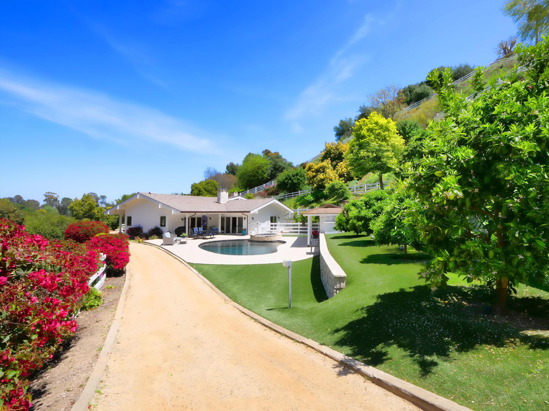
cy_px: 206
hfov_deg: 87.8
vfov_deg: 71.6
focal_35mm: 18
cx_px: 274
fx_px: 285
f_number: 14
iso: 200
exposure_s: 1/100
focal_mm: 9
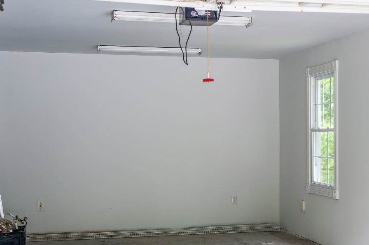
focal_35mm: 67
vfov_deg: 20.2
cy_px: 141
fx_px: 686
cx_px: 279
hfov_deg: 29.6
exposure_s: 1/80
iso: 250
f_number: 4
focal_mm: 40
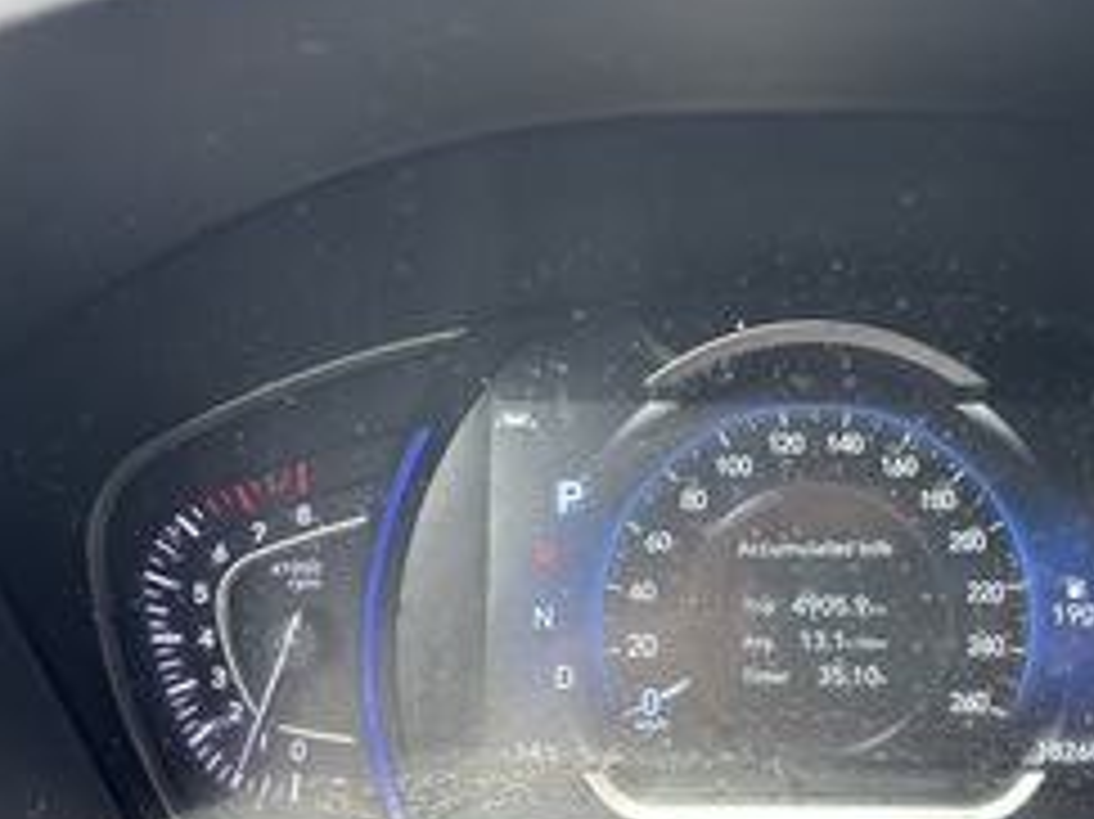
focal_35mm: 45
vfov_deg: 32.0
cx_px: 828
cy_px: 511
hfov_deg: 40.8
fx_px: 1421
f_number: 1.6
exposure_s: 1/90
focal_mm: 5.96
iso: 125
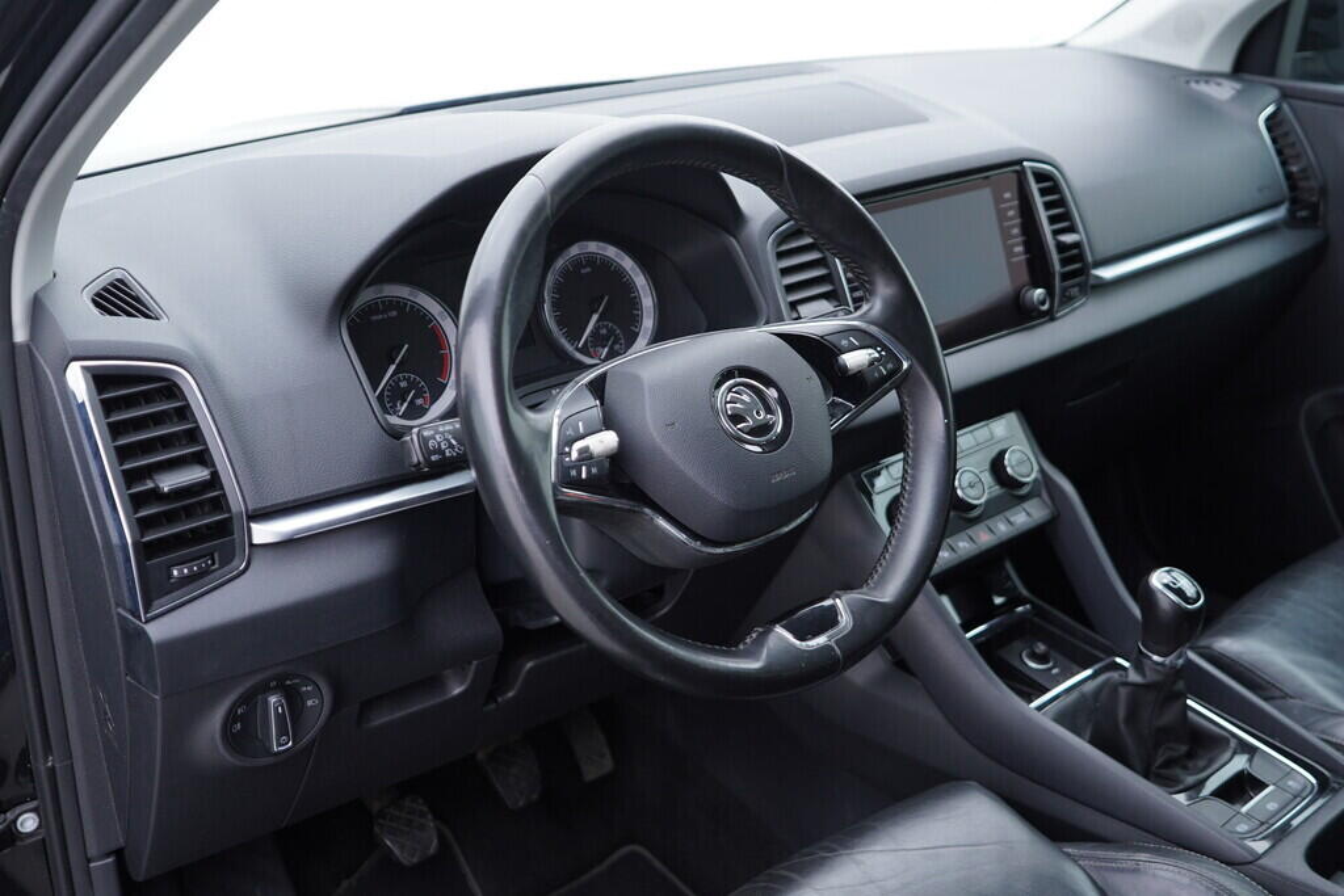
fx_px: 1344
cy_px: 448
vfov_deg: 36.9
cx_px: 672
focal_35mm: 36
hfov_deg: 53.1
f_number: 2.8
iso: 160
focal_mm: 24
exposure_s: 1/40
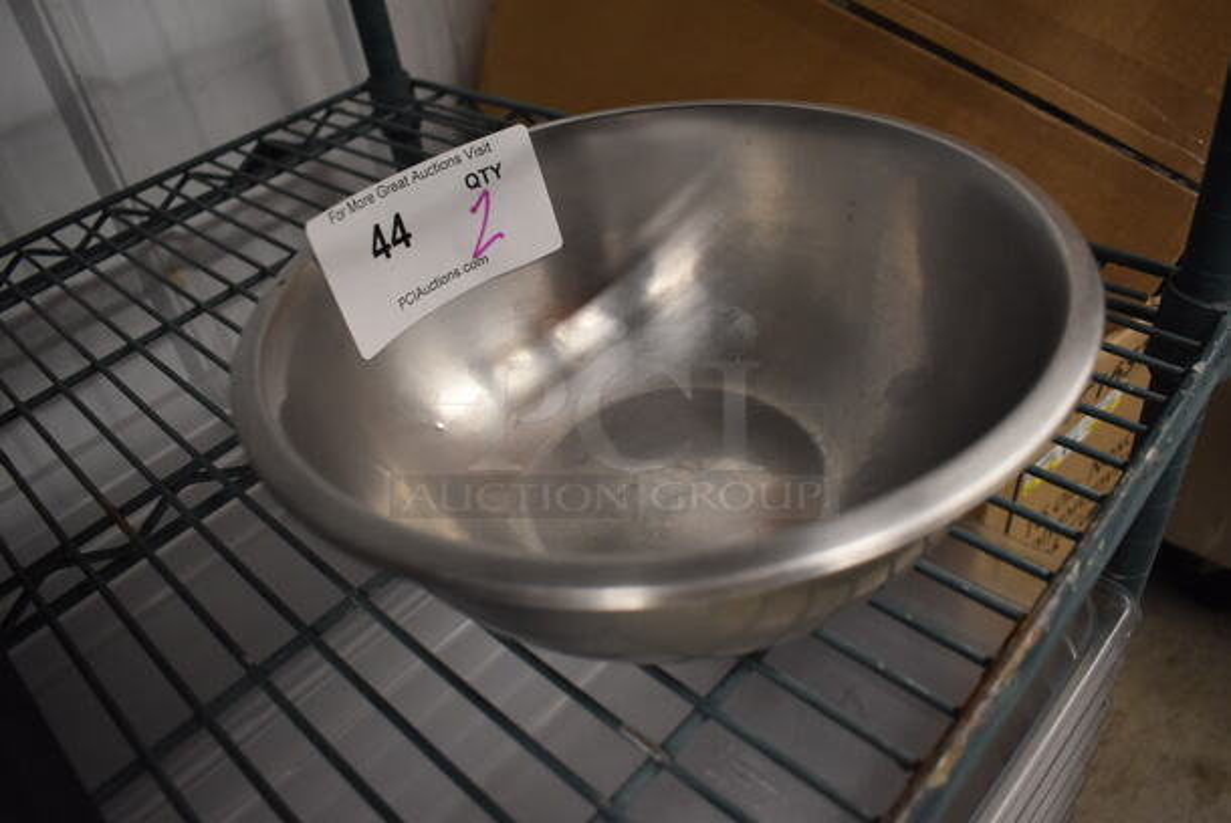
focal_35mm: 27
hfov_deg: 67.3
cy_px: 412
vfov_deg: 48.0
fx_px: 924
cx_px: 616
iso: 1250
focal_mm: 18
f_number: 3.5
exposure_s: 1/125
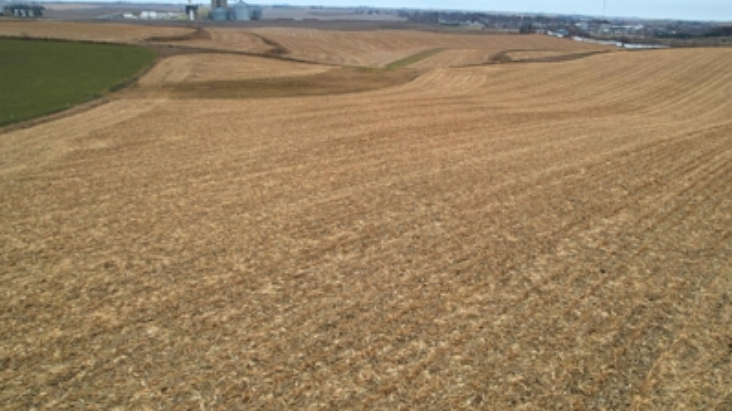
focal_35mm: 26
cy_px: 213
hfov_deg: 71.7
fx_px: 504
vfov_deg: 44.3
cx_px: 405
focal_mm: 8.38
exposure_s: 1/500
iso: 100
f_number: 2.8
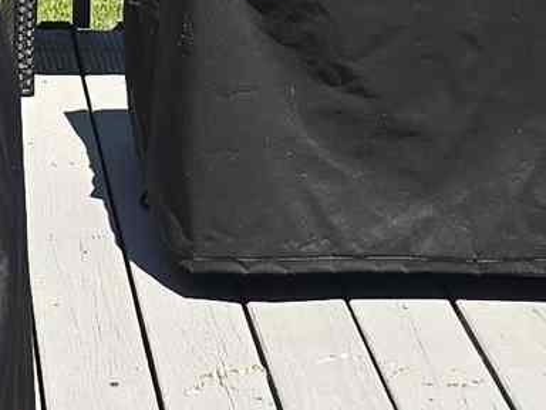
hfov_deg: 10.7
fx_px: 2902
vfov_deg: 7.9
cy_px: -228
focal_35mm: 184
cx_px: 11
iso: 12
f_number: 1.7
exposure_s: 1/243
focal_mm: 6.3
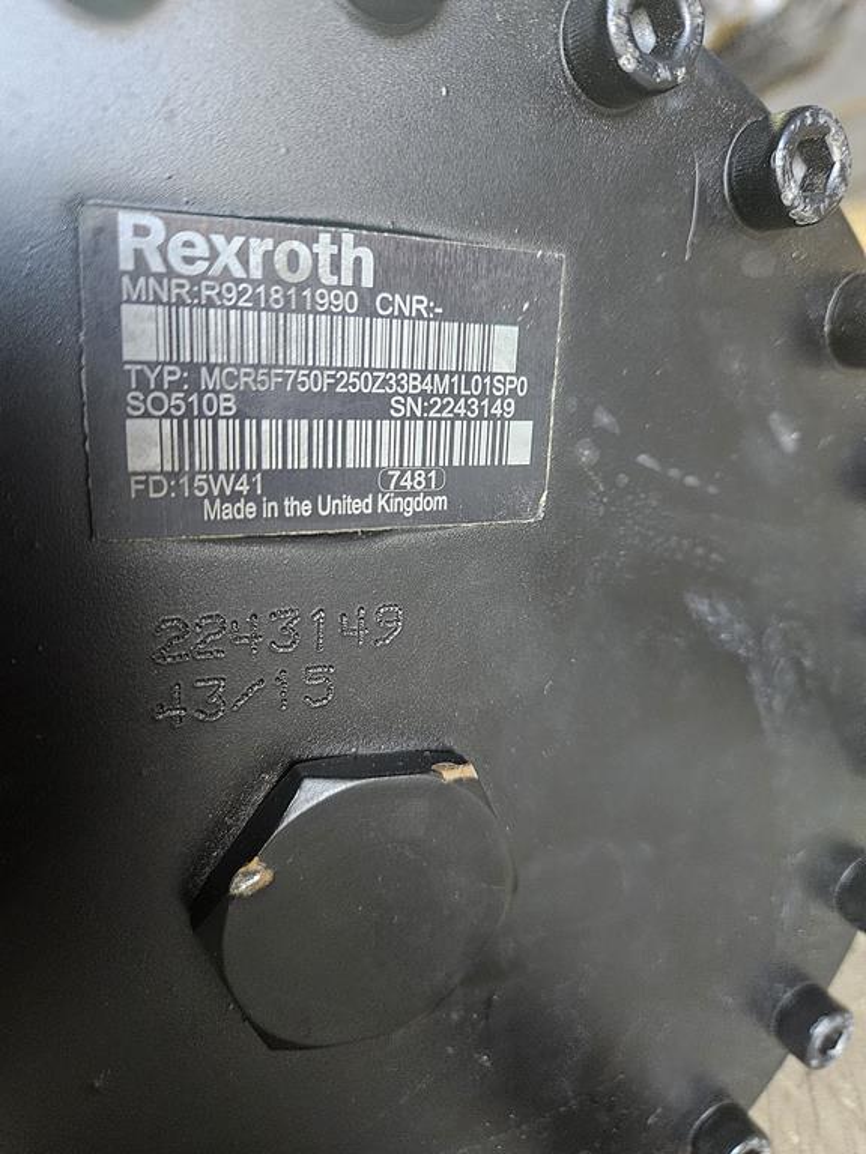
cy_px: 577
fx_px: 767
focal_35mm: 23
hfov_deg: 58.9
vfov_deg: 73.9
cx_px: 433
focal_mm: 5.4
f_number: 1.8
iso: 800
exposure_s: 1/100
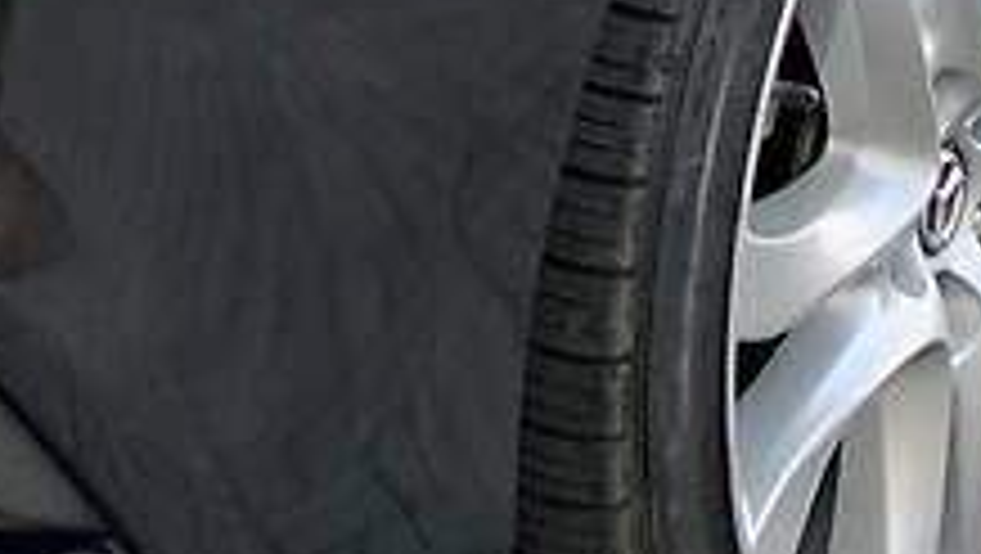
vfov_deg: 11.4
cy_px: -153
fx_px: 2707
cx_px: -320
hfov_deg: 18.9
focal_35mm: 104
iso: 160
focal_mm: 4.2
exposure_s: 1/60
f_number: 1.8
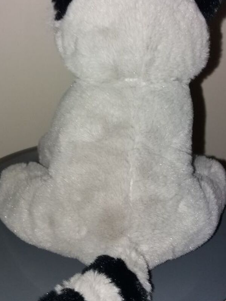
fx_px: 409
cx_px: 104
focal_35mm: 47
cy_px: 185
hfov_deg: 30.9
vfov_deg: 40.2
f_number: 1.9
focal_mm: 3.7
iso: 64
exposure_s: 1/78
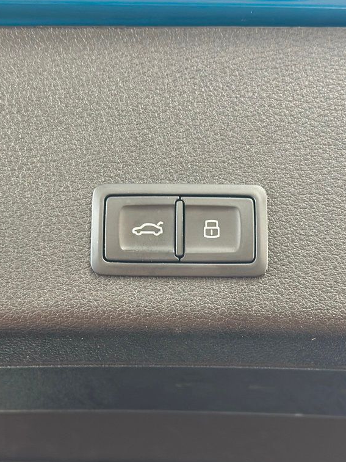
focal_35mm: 65
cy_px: 233
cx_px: 178
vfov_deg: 29.8
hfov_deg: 22.6
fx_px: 866
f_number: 1.78
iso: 320
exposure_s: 1/40
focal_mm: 6.86
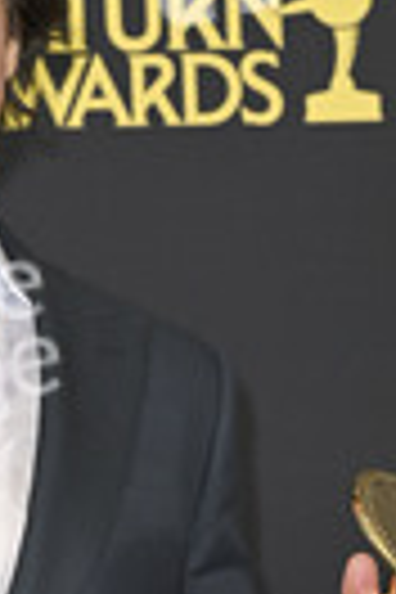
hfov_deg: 5.0
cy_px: 594
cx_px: -40
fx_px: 4554
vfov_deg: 7.4
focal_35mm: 276
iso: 2000
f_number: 5.6
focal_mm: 91
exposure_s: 1/320
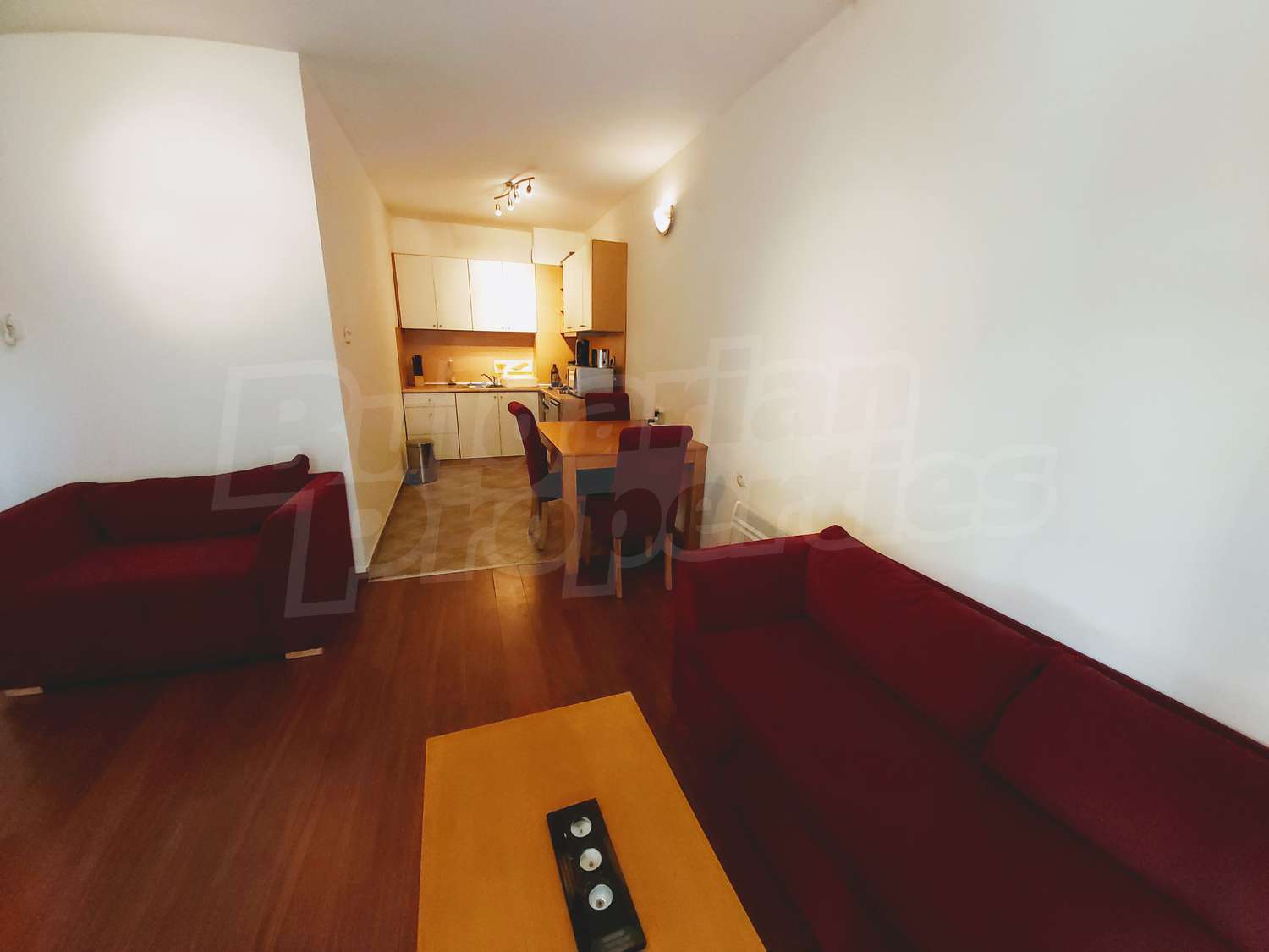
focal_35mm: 12
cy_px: 476
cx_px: 634
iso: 160
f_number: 2.2
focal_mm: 1.42
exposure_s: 1/33
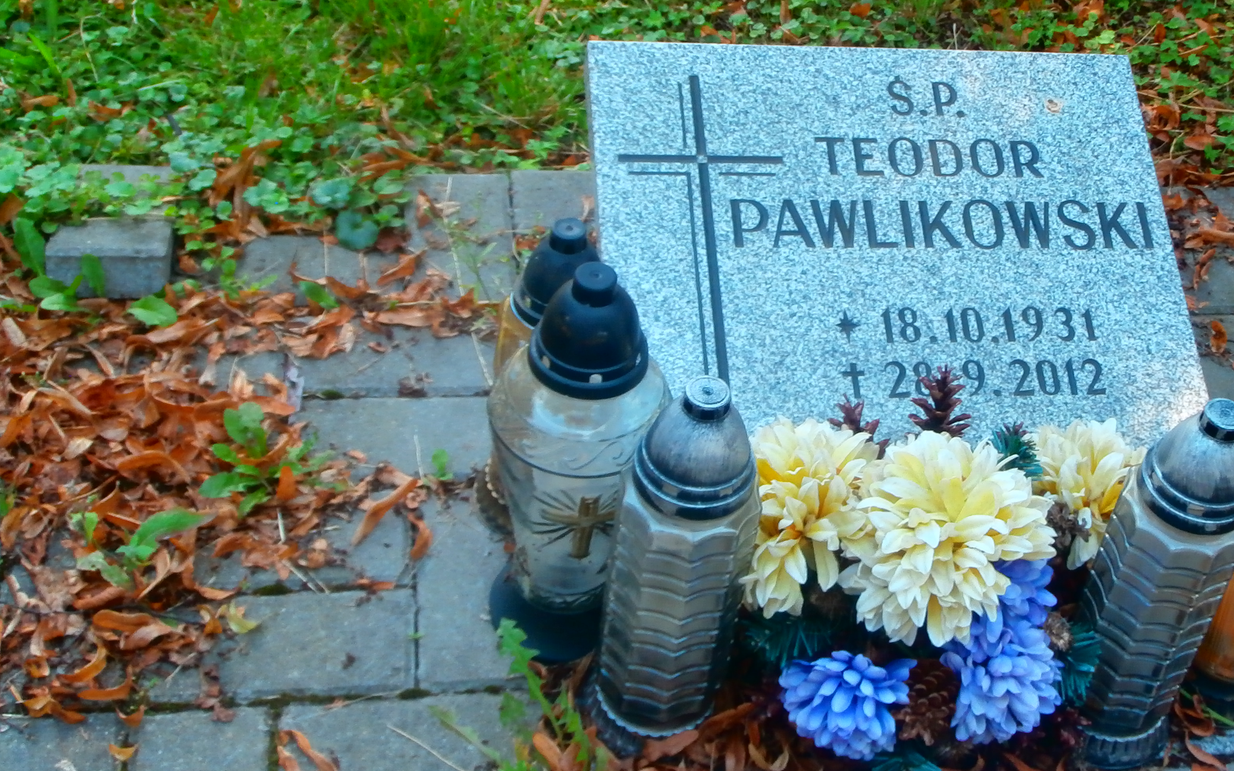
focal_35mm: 59
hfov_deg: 34.0
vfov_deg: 21.9
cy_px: 224
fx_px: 1984
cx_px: 889
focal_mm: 6.67
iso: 100
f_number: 3.9
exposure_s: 1/80
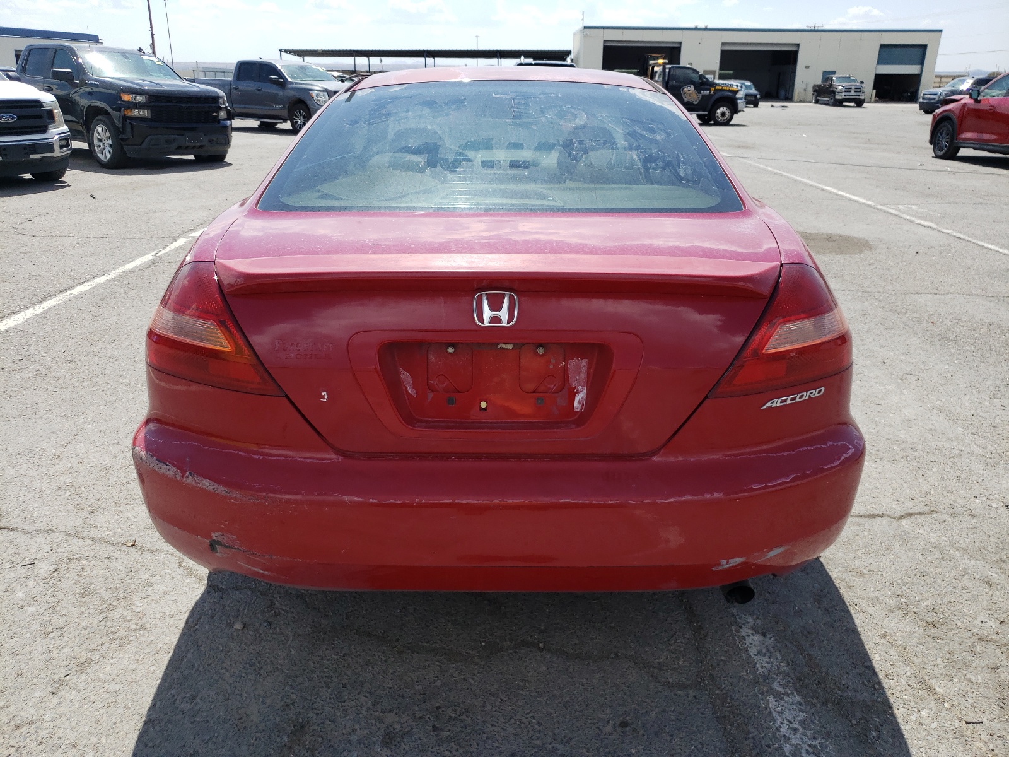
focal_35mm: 26
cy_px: 378
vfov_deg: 53.1
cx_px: 504
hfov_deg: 67.3
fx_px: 758
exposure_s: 1/2500
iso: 50
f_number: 1.5
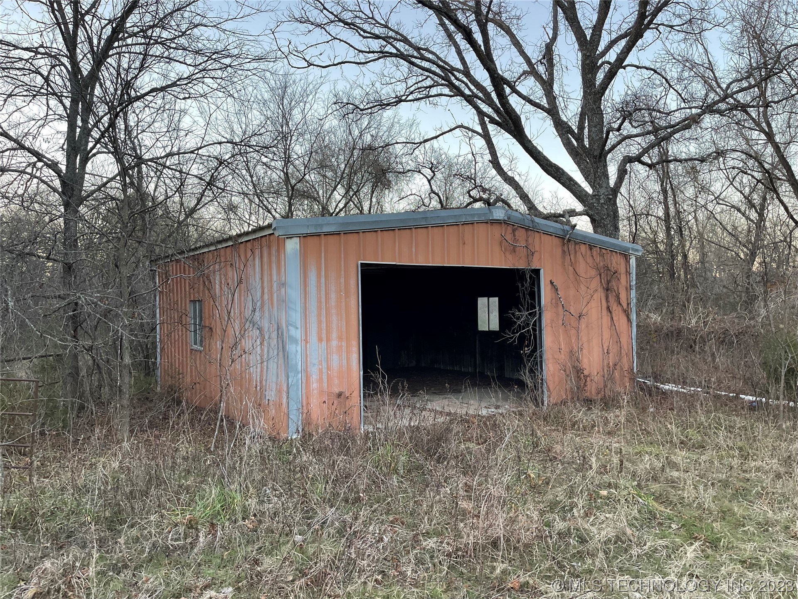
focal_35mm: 25
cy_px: 300
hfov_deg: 69.4
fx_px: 576
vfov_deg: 54.9
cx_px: 399
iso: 100
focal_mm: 5.1
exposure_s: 1/121
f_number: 1.6
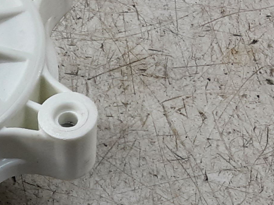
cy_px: 237
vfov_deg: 14.8
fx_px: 767
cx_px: -122
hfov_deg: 18.3
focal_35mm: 97
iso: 64
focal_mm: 2.91
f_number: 1.9
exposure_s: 1/50
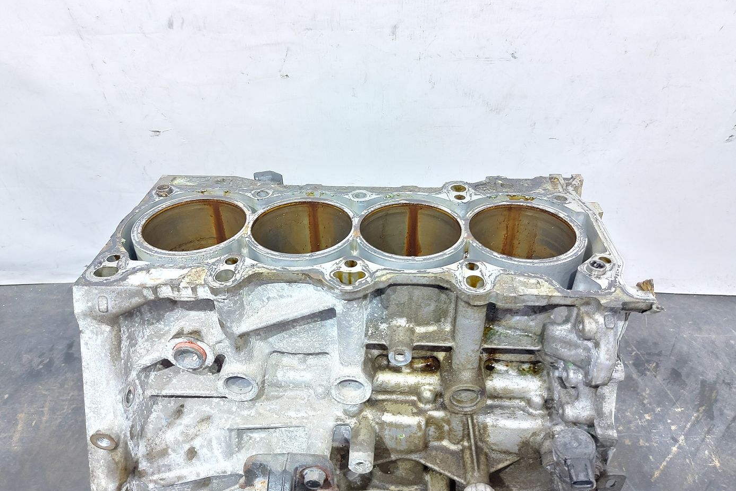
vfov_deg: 51.3
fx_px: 511
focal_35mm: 25
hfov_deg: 71.5
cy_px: 246
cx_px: 368
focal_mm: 5.23
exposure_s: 1/20
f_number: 1.8
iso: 500
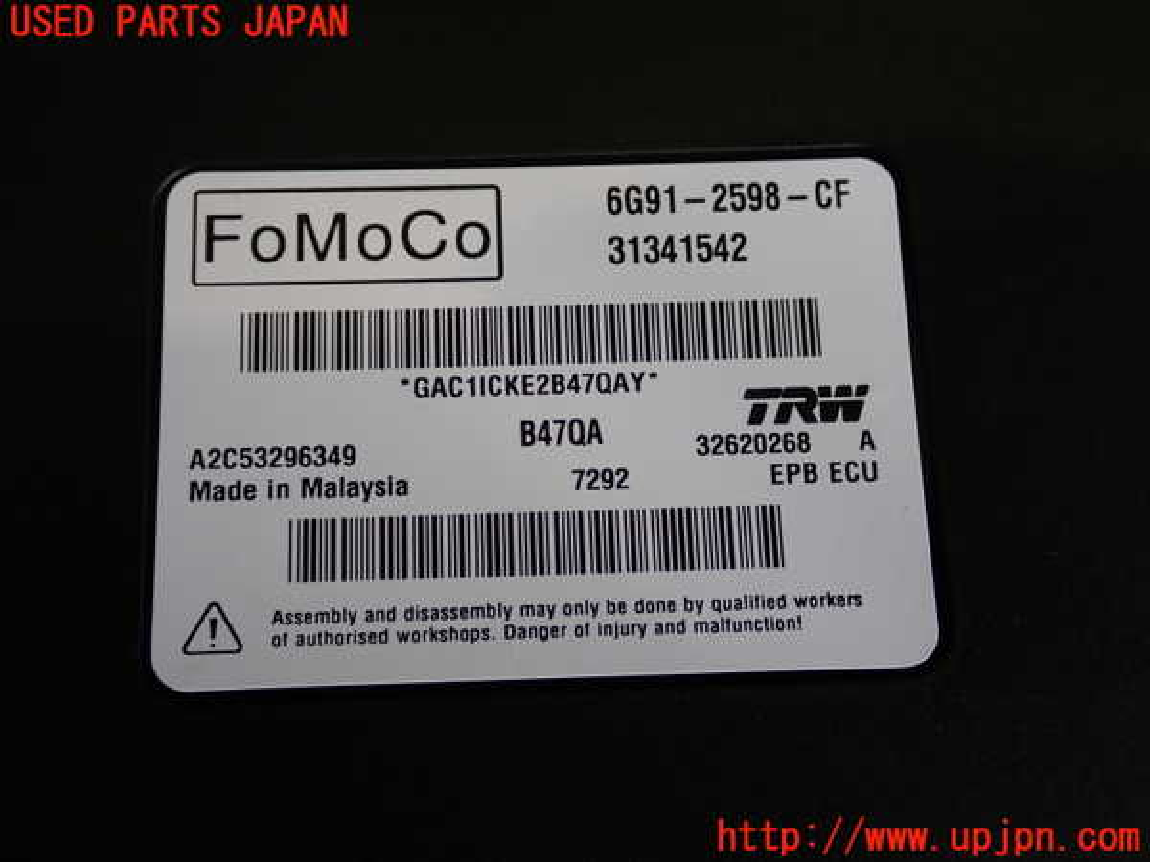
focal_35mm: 41
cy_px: 431
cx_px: 575
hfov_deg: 45.8
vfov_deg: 35.1
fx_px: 1362
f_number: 2.8
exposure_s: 1/60
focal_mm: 7.31
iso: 200
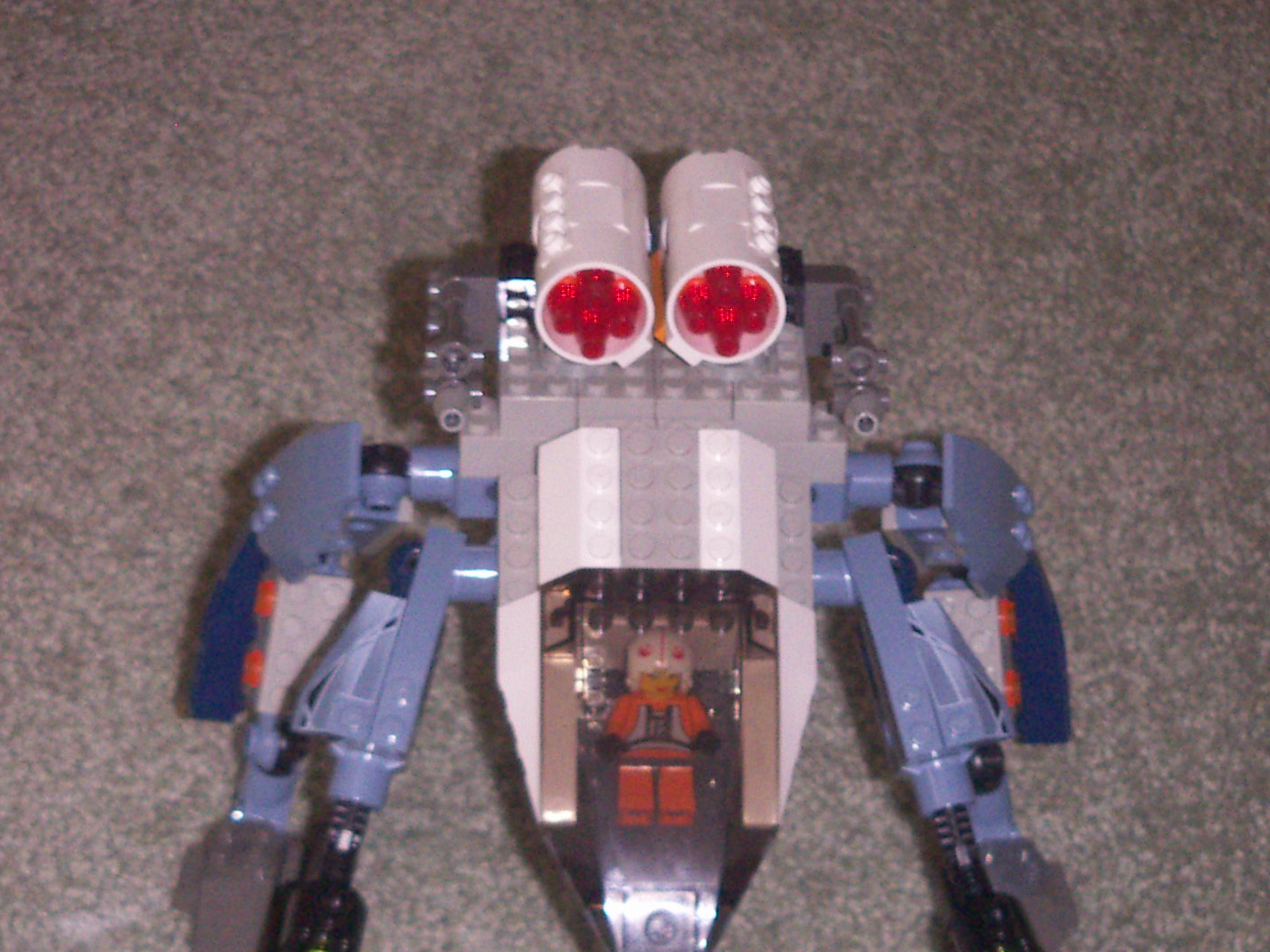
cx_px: 677
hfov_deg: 12.7
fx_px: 5722
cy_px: 636
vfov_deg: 9.5
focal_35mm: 156
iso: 200
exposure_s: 1/100
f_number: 3.7
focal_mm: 14.1
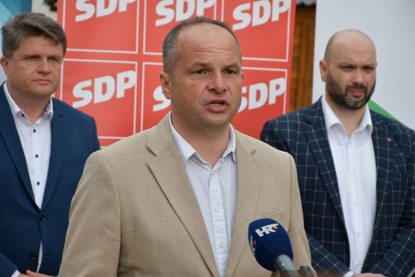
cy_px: 138
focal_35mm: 150
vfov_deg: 9.1
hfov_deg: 13.7
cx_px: 208
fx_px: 1729
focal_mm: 100
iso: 200
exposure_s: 1/250
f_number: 8
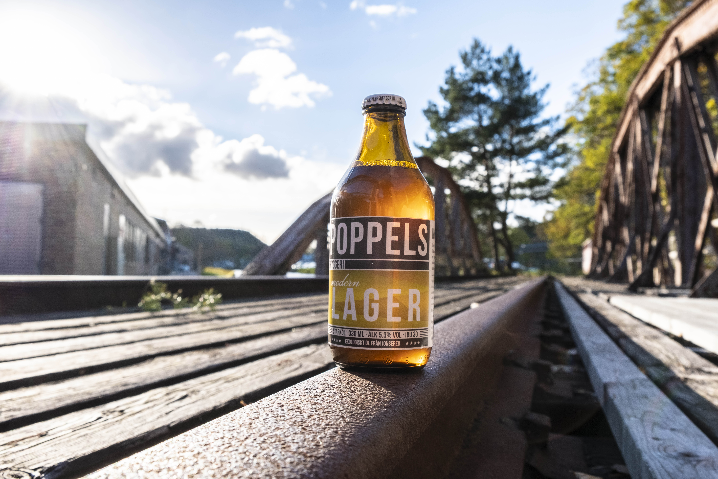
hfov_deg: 63.7
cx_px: 359
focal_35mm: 29
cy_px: 240
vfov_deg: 45.0
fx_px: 578
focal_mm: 19.6
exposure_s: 1/300
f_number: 8
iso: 400
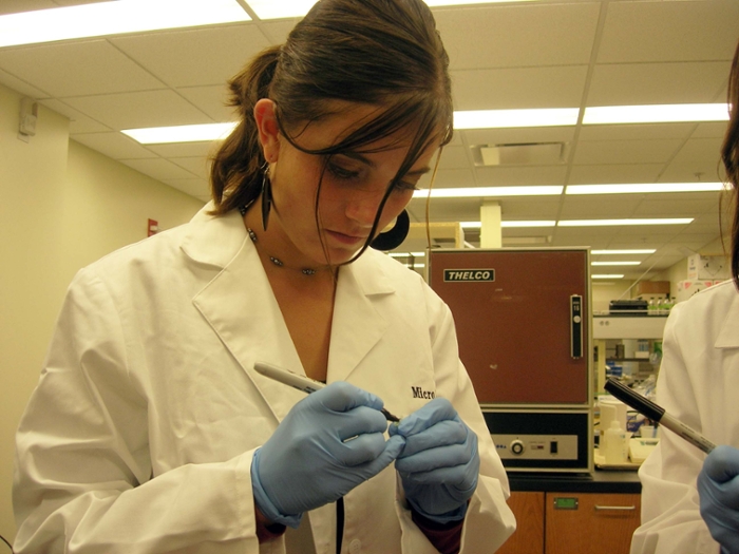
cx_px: 370
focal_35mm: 38
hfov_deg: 49.0
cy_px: 277
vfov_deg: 37.7
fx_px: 811
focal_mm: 7.8
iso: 64
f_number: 2.8
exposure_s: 1/58.3
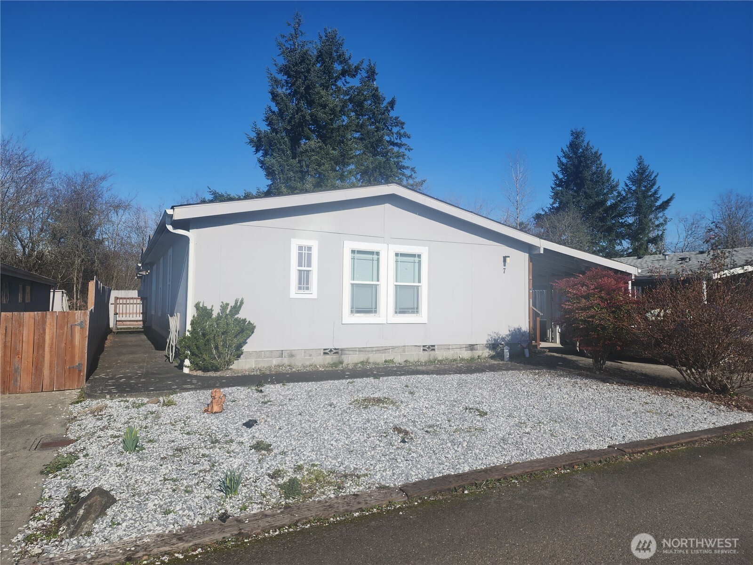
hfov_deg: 73.9
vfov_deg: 58.9
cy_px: 282
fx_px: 500
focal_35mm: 23
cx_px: 376
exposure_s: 1/1714
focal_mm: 6.4
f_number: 1.8
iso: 12
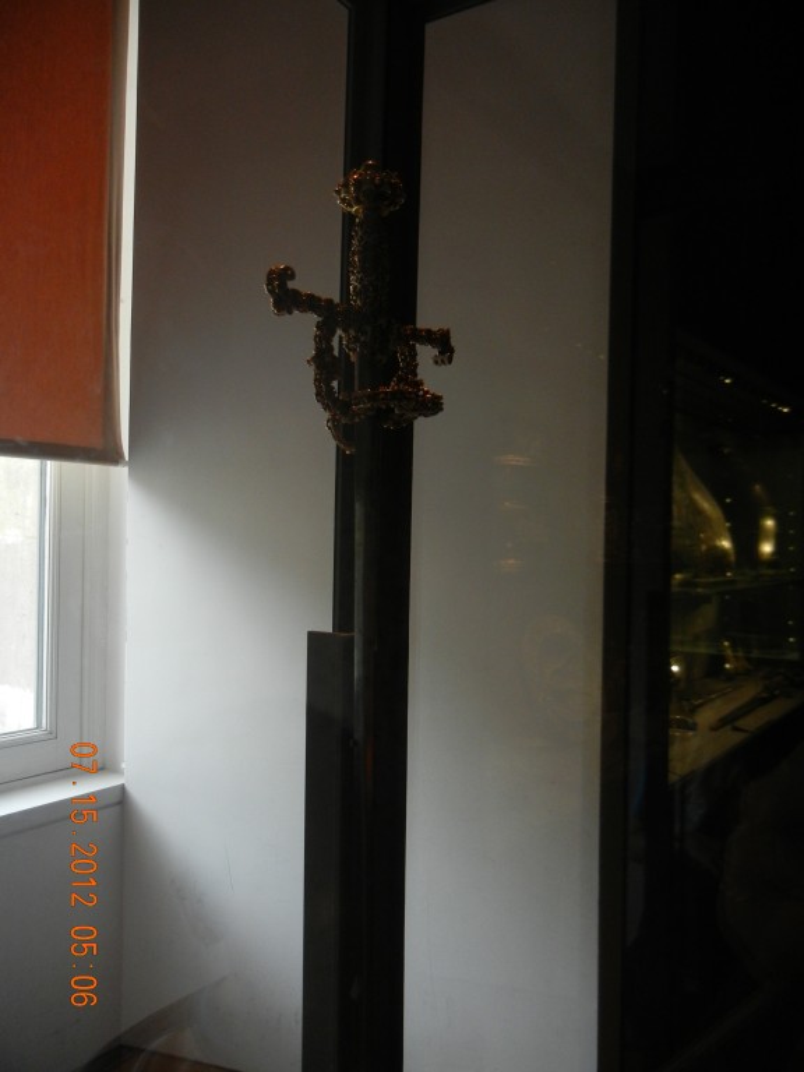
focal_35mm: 30
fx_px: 929
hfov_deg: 46.8
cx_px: 402
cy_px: 536
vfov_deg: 60.0
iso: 400
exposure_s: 1/53.1
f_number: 3.5
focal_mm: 5.4
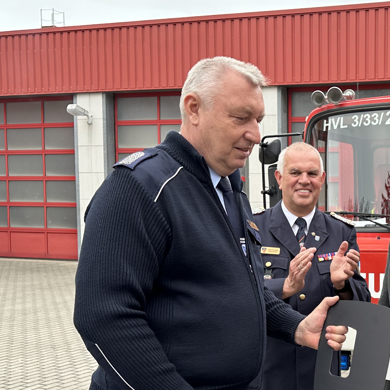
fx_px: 701
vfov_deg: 30.7
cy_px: 280
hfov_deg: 29.0
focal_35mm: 55
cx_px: 396
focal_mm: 6.86
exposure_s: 1/262
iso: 80
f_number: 1.78
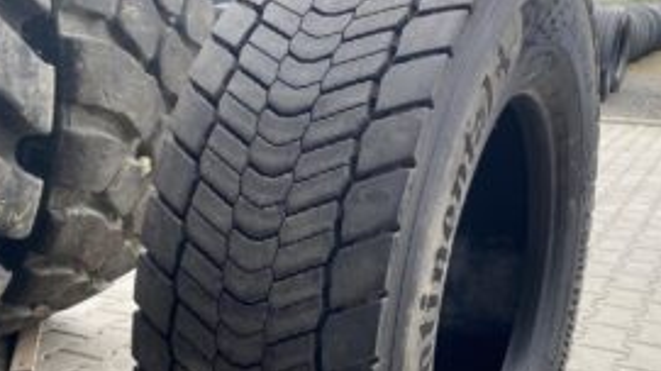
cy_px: 272
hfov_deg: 45.4
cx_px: 373
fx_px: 788
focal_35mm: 45
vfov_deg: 26.2
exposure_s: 1/121
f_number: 1.8
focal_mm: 4.25
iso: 40
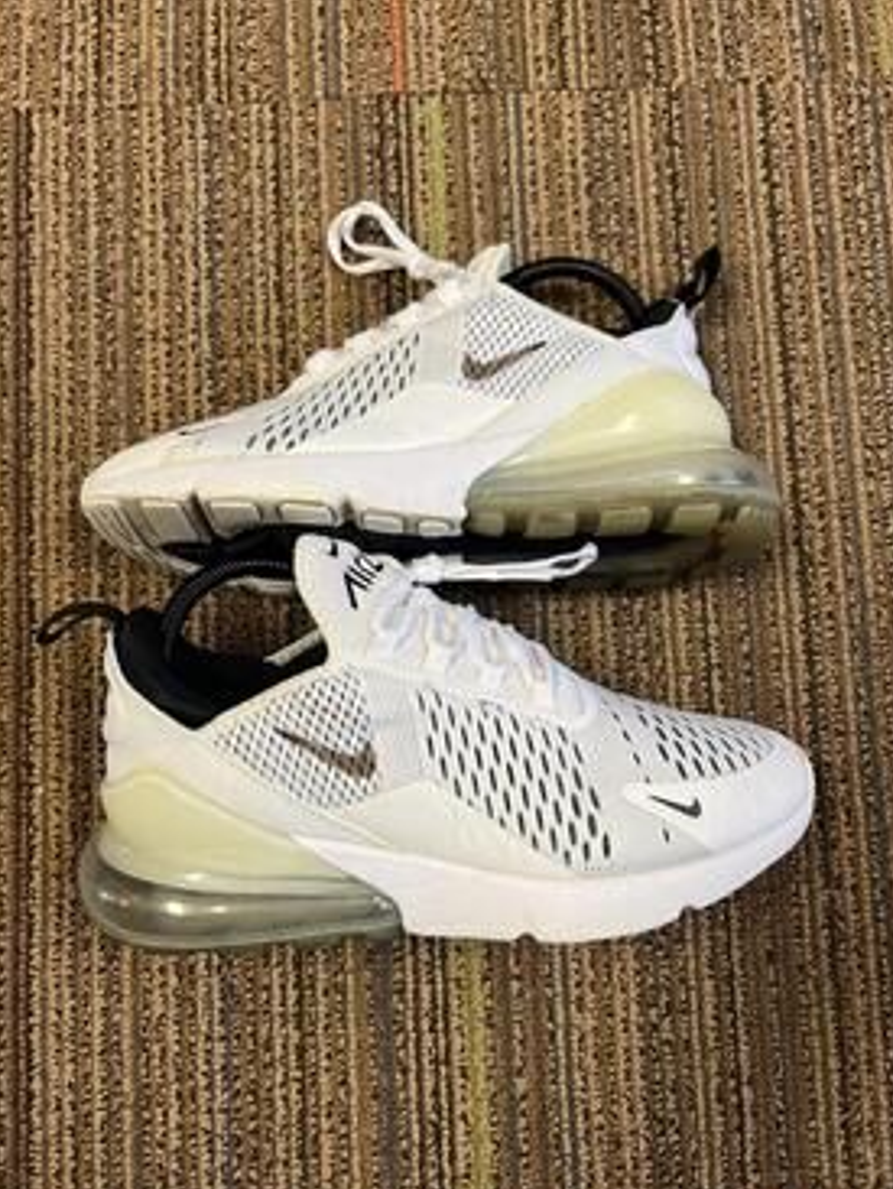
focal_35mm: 27
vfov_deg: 65.3
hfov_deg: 51.4
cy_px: 604
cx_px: 442
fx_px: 928
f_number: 1.5
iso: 80
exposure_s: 1/60
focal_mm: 5.7
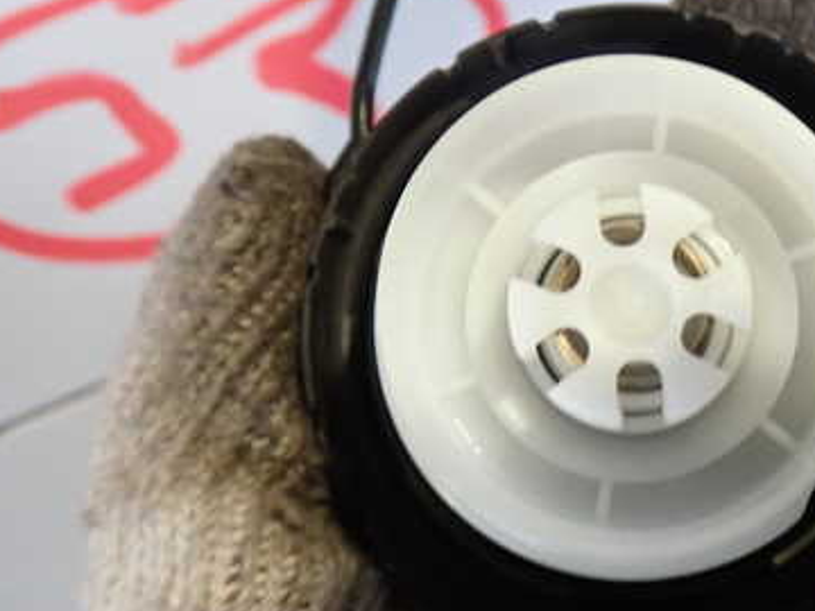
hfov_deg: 36.8
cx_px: 659
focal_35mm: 50
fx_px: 1177
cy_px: 330
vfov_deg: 29.1
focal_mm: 5.4
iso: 400
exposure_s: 1/30
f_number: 2.3
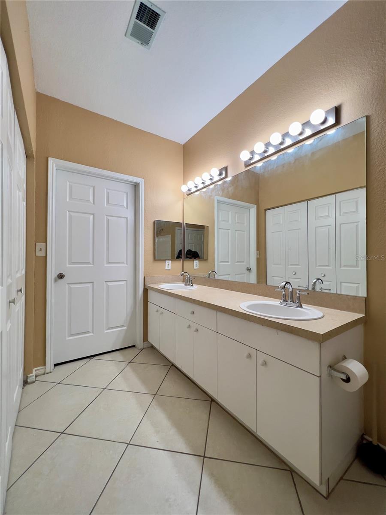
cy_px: 258
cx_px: 193
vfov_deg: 106.2
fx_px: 193
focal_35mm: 13
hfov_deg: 89.9
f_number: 1.8
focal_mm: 1.57
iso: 100
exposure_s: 1/120
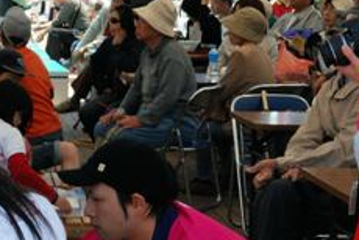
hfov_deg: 16.2
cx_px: -56
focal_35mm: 122
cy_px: 61
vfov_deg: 11.2
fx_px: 1218
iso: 400
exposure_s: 1/320
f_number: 9
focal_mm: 24
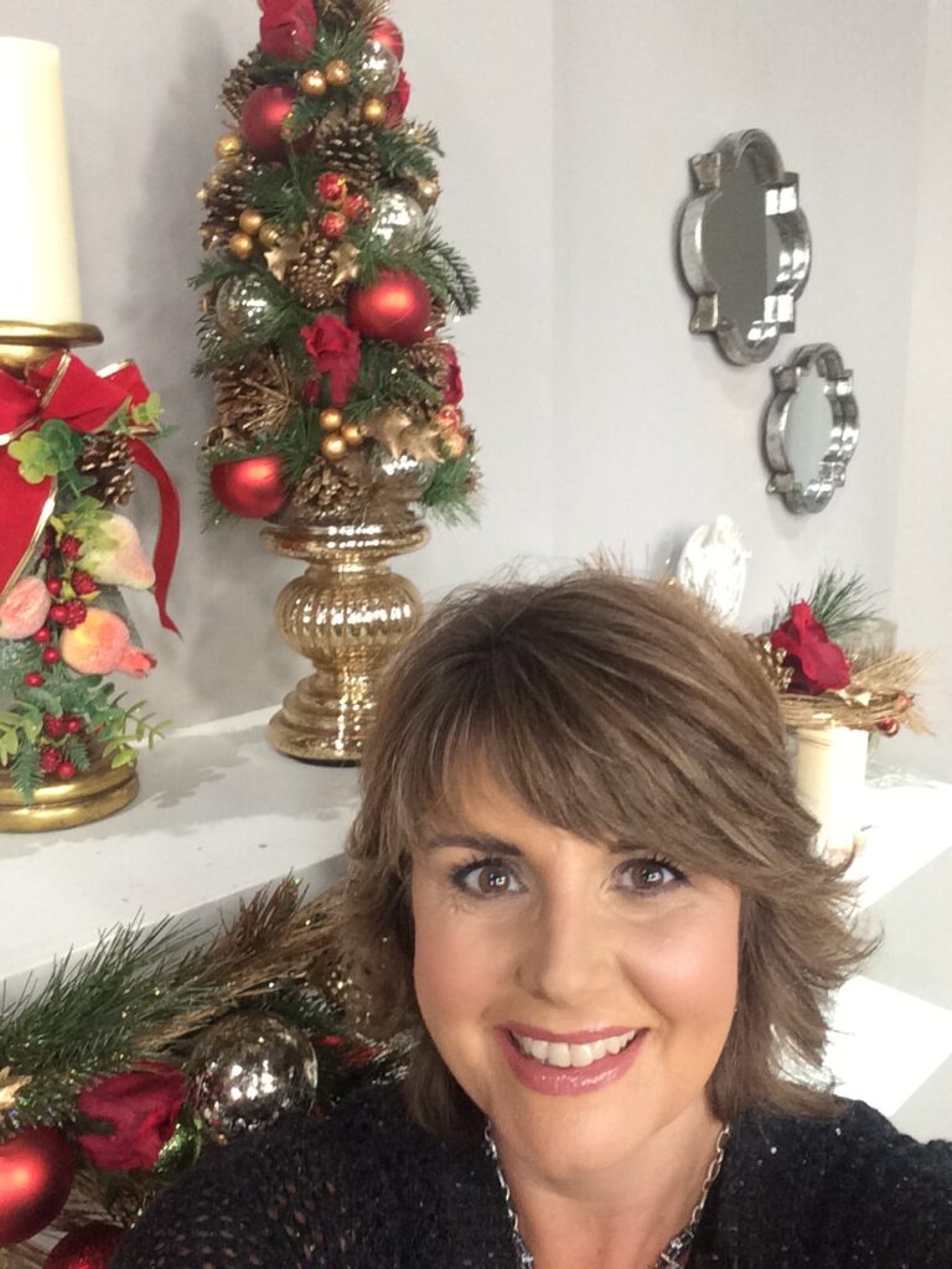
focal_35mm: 31
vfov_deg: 58.4
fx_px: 1137
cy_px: 634
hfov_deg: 45.4
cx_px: 476
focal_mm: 2.15
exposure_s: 1/30
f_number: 2.4
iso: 160
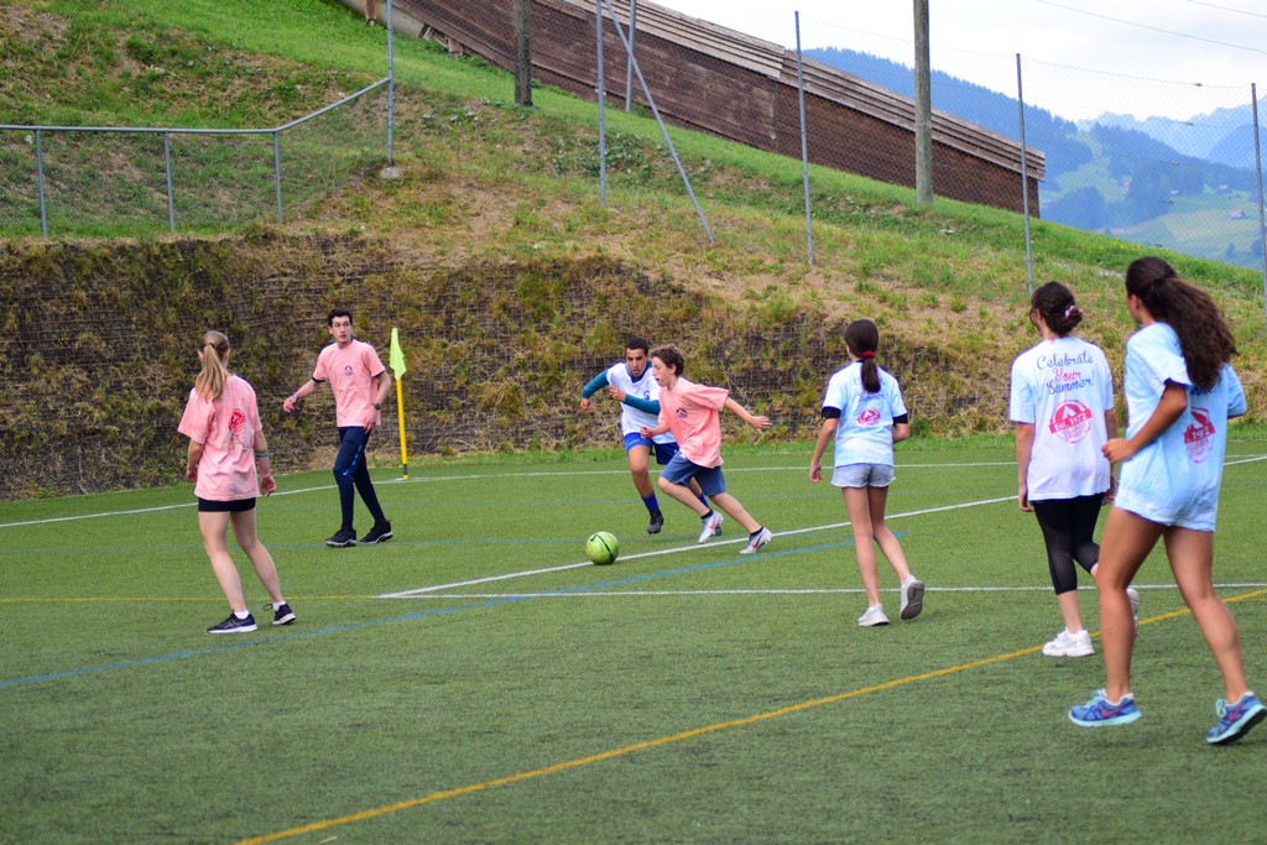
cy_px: 422
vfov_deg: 13.0
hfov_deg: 19.5
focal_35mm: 105
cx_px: 634
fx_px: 3696
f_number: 4
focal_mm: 70
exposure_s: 1/800
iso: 1600
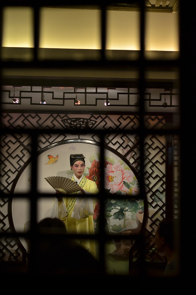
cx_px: 98
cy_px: 148
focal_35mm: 75
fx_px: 615
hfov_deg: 18.1
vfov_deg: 27.0
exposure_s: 1/320
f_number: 2.8
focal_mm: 50
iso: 500
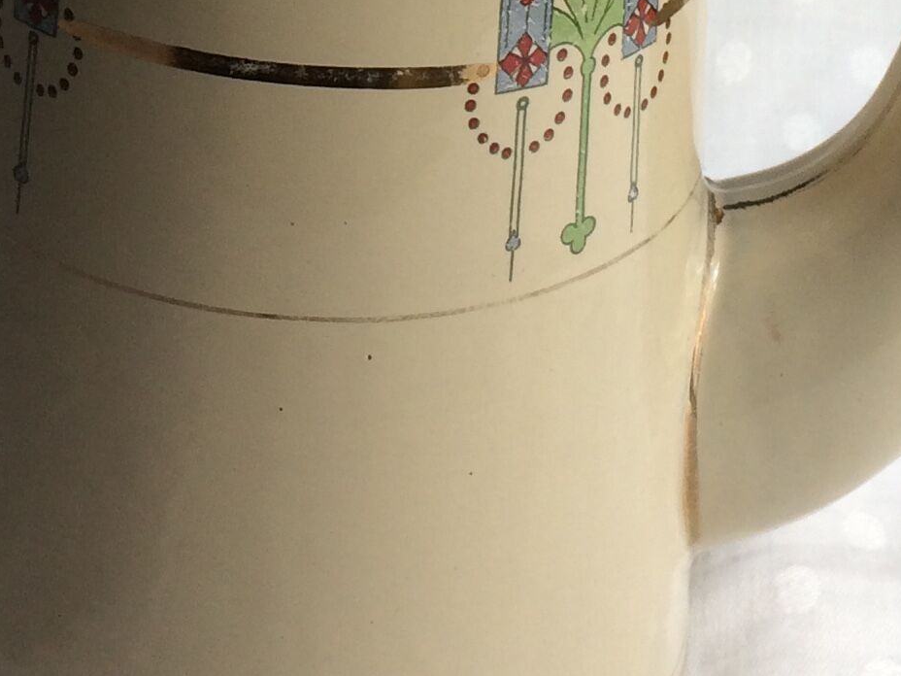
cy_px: -332
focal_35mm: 102
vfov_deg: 13.7
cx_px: 299
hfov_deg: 19.2
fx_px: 2655
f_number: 2.2
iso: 50
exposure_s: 1/50
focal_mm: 4.15
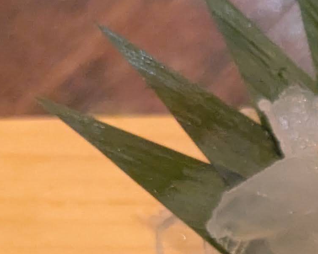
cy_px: 500
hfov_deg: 12.3
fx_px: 1327
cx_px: 598
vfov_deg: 10.2
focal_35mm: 141
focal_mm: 4.38
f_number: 1.73
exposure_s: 1/120
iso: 831
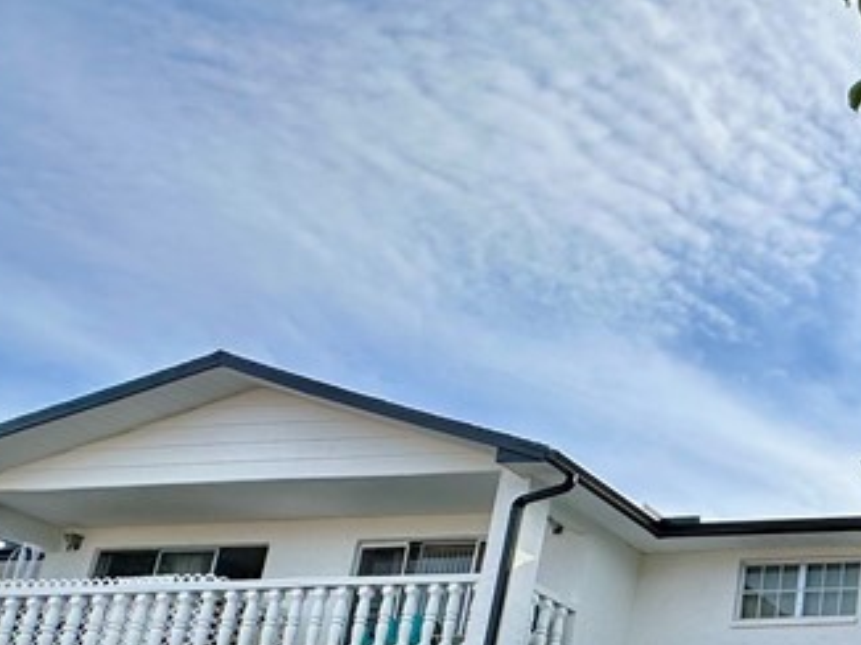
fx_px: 1094
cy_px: 674
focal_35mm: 44
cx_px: 1228
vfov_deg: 30.1
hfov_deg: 29.8
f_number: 2.2
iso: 50
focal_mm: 2.22
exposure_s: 1/1182
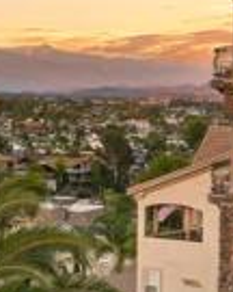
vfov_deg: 12.3
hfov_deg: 9.2
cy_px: 92
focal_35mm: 156
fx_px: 1345
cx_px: -255
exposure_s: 1/60
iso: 800
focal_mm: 35
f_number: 11
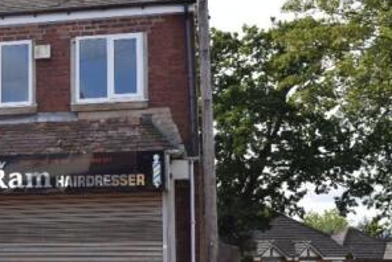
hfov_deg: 26.7
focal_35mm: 73
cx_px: 34
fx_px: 796
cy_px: 167
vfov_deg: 18.7
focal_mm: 22
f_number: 9
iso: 200
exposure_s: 1/320
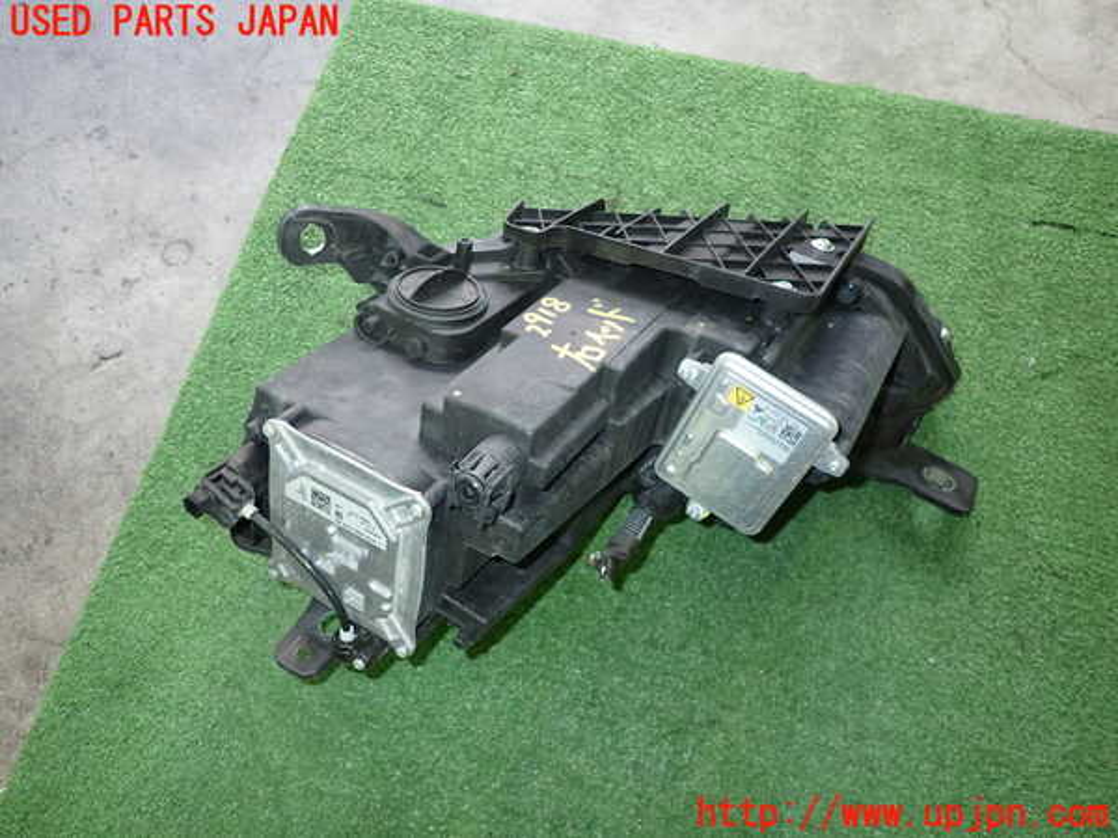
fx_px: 807
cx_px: 559
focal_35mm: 25
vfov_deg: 54.9
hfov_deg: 69.4
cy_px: 419
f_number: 2
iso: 200
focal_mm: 4.5
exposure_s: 1/30
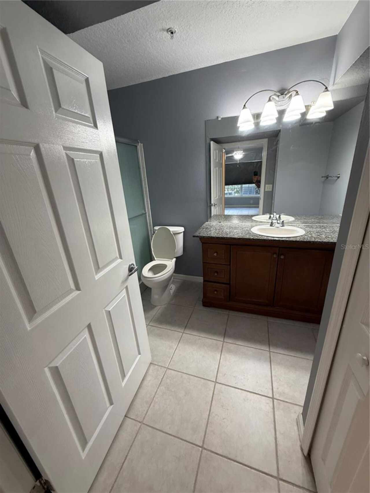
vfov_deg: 102.1
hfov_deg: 85.7
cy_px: 246
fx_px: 199
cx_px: 185
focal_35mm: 14
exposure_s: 1/60
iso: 200
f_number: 2.2
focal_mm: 2.22
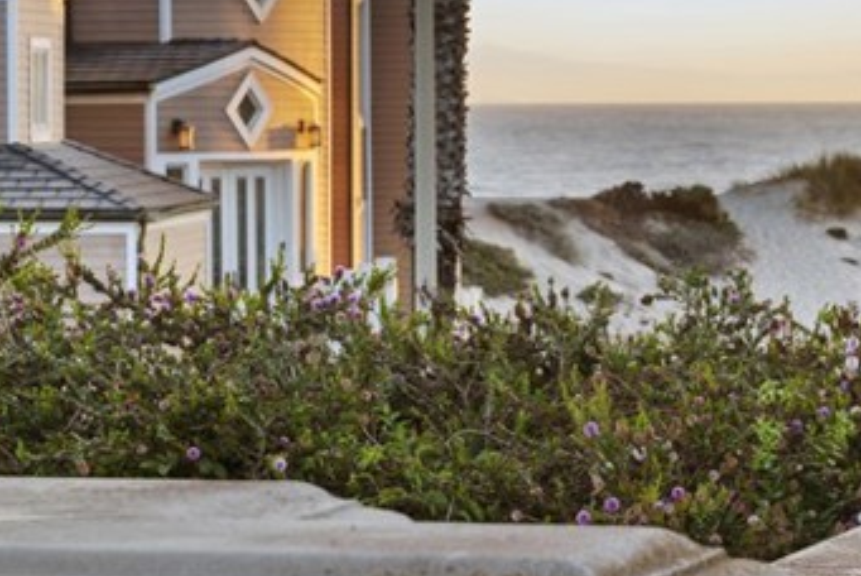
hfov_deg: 9.8
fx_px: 5027
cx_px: 664
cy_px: -171
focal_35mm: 210
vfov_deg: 6.5
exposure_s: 1/25
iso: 100
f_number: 11
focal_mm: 70
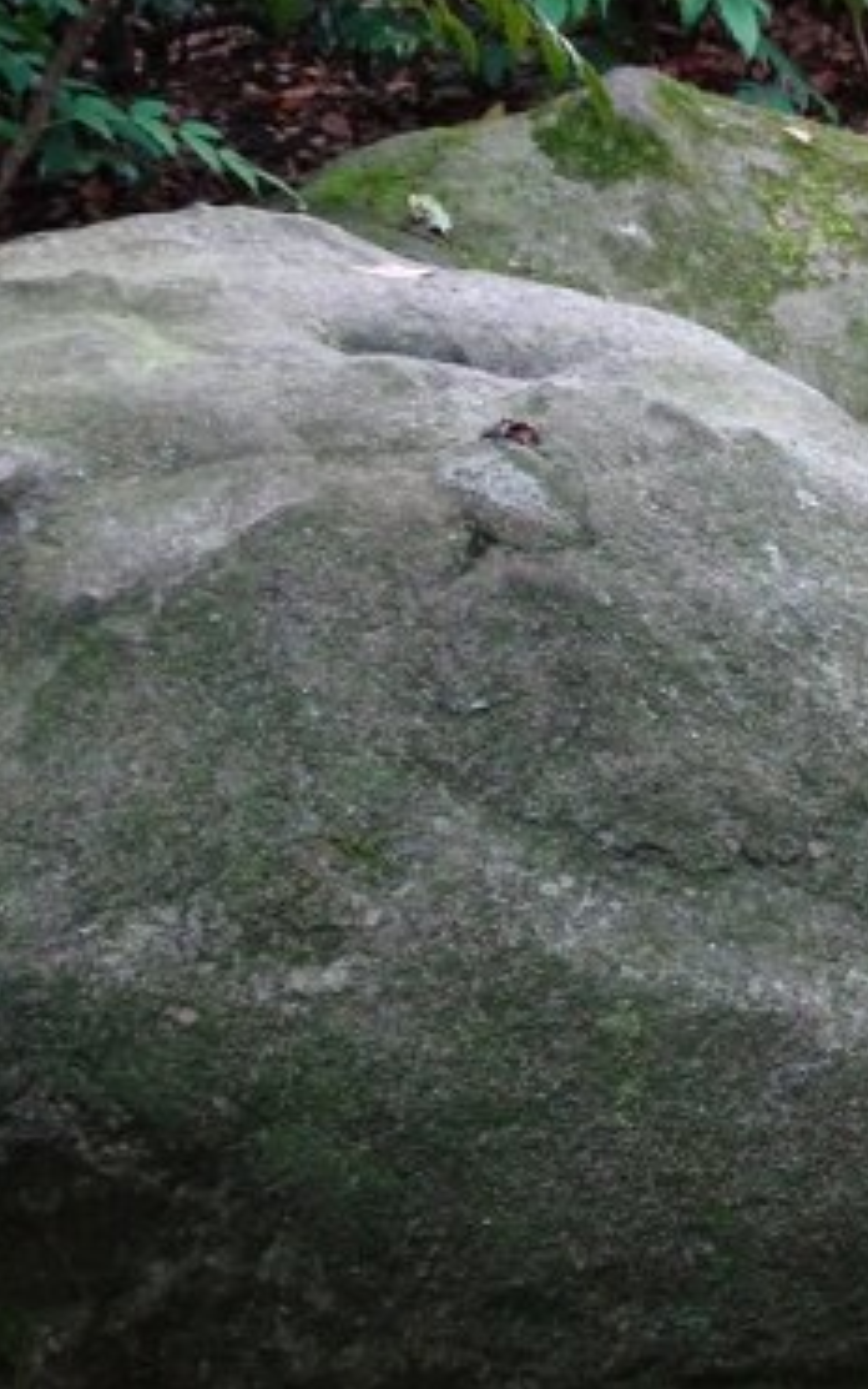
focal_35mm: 80
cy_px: 691
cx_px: 771
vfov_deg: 25.8
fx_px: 3027
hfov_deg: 16.1
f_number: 4.5
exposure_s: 1/60
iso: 400
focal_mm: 9.52
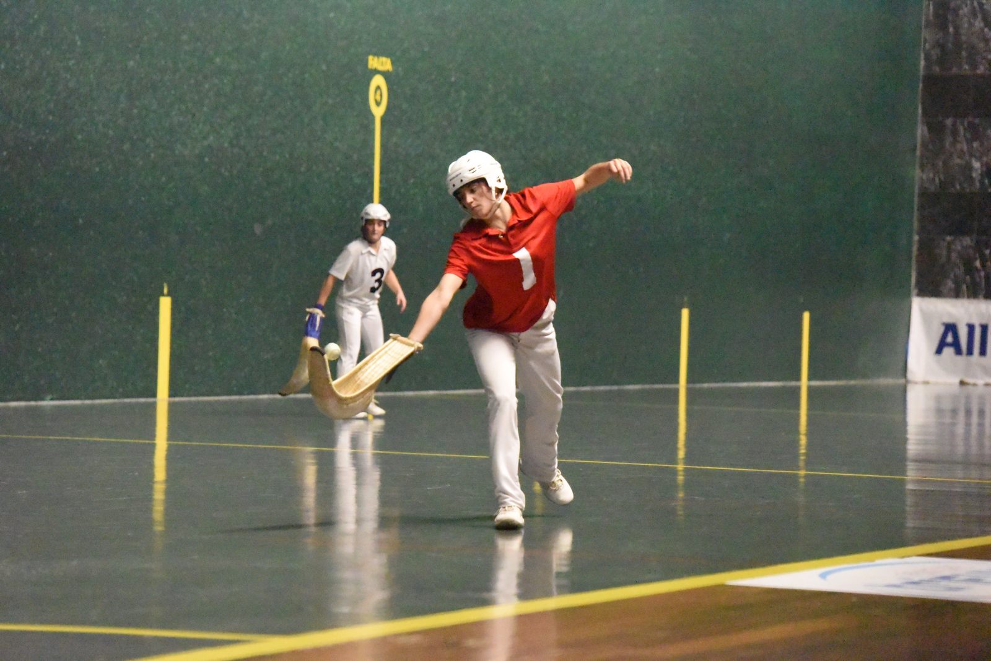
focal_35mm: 155
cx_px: 496
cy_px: 330
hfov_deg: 13.2
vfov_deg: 8.9
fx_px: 4268
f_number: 5
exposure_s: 1/4000
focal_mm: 155
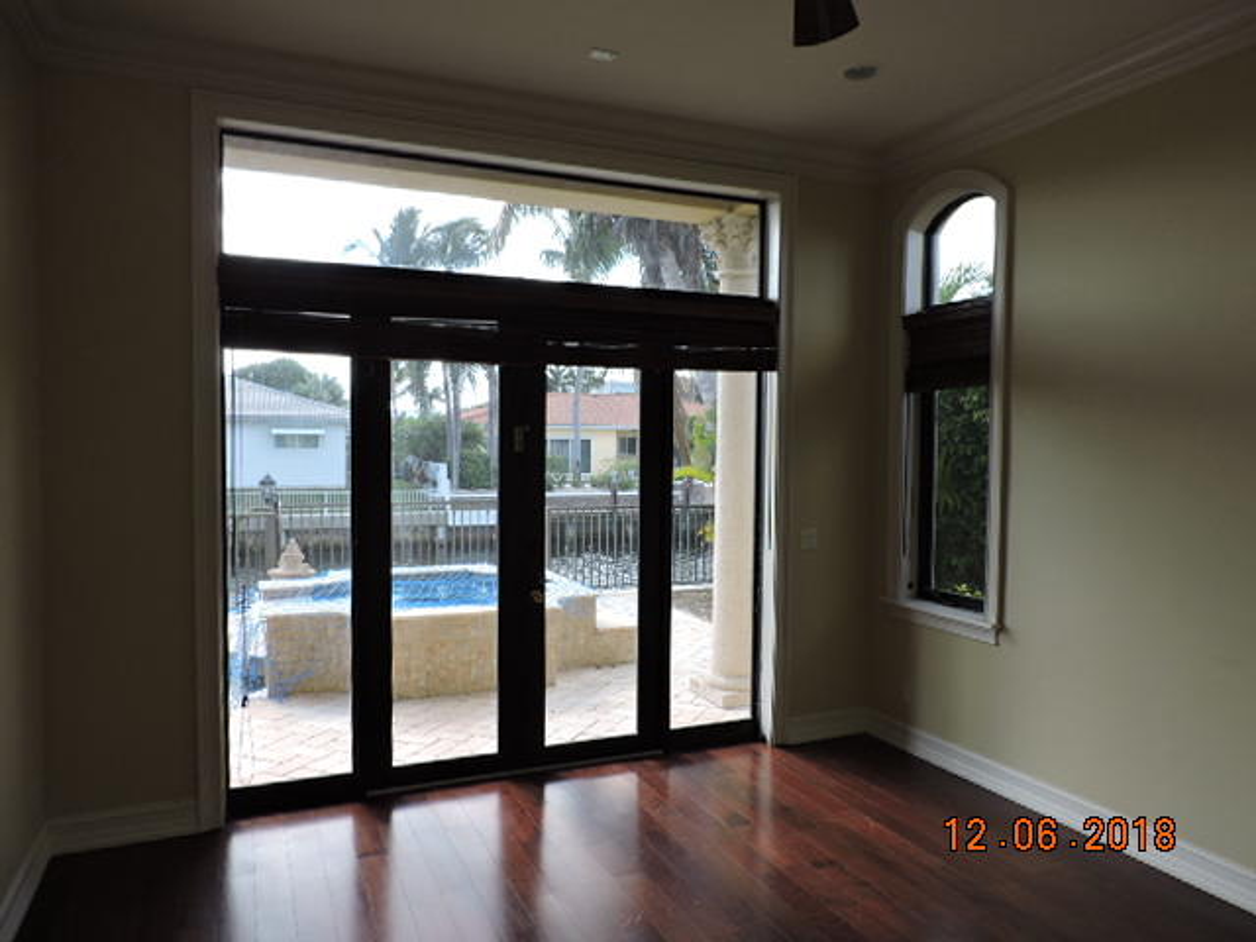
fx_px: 871
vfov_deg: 56.8
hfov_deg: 71.6
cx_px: 628
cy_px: 471
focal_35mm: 24
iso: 100
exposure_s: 1/160
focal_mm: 4.3
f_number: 3
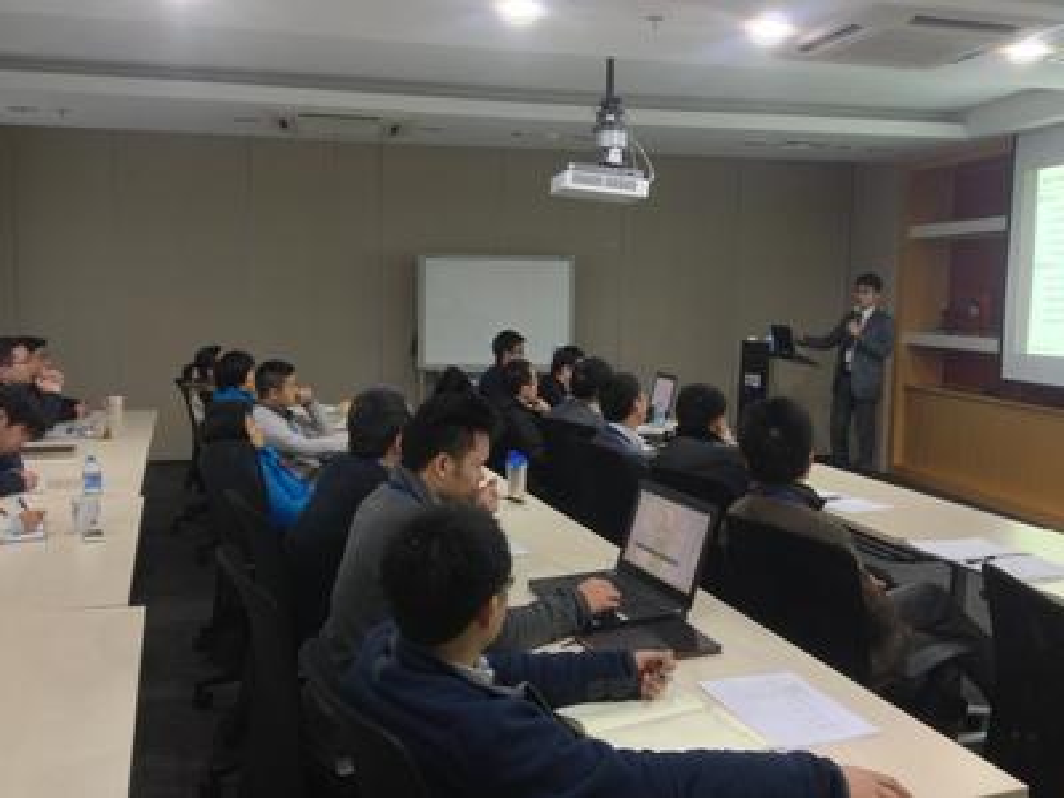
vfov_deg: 40.7
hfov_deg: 52.6
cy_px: 399
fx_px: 1076
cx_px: 532
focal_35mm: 35
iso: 250
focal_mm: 4.28
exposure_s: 1/20
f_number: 2.4
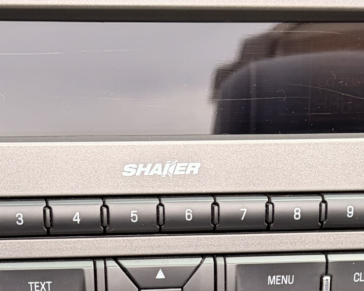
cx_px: 163
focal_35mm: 104
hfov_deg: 18.4
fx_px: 1120
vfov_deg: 12.7
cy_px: 609
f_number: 1.6
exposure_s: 1/241
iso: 40
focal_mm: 5.96
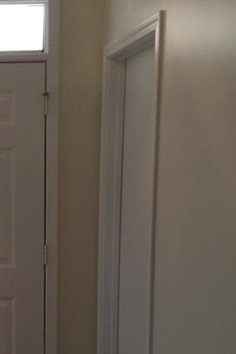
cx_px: -42
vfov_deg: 28.7
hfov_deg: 18.5
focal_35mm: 70
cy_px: 235
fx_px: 688
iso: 25
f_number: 2.4
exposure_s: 1/30
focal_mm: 3.3
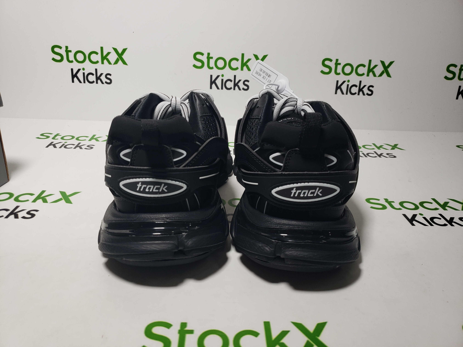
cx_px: 232
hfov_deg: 67.3
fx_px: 348
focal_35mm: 26
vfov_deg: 53.1
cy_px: 174
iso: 50
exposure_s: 1/360
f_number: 1.5
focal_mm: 4.3
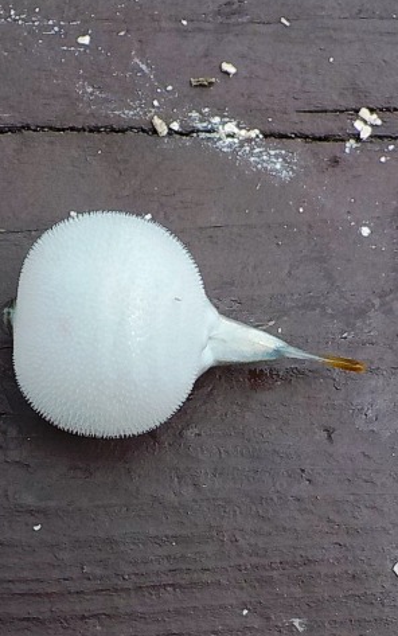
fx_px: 746
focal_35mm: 43
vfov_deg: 46.2
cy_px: 315
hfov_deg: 29.7
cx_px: 140
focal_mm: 4.1
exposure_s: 1/320
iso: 125
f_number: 3.3
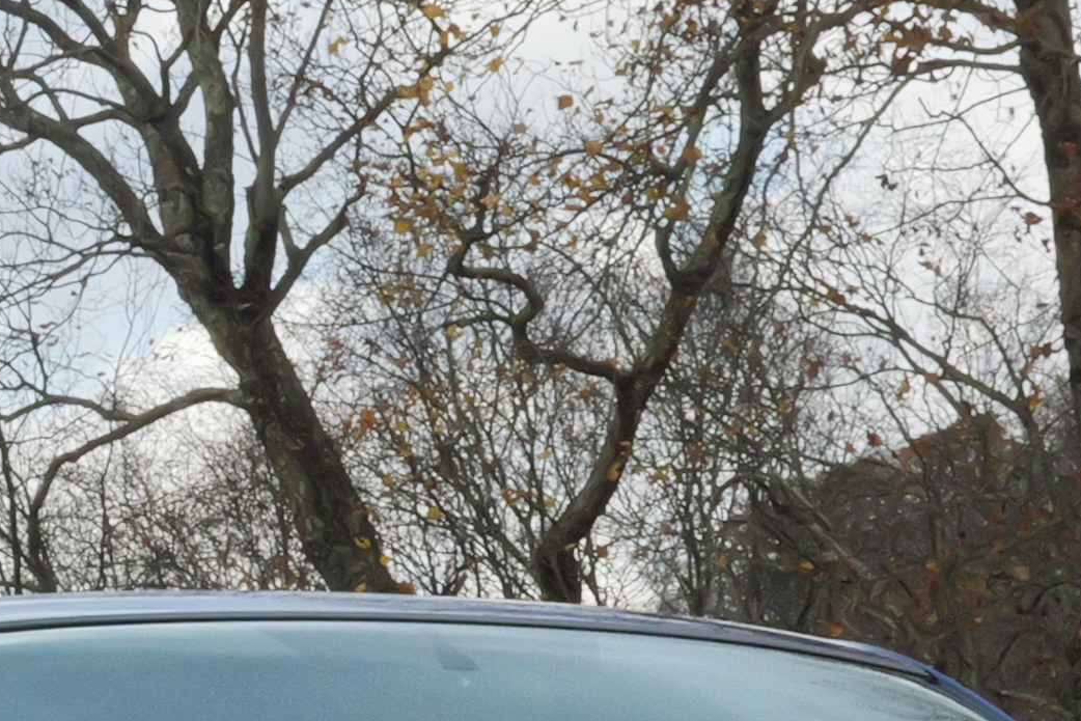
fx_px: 5826
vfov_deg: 7.0
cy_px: 1043
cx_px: -738
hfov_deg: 10.1
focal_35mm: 194
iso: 2000
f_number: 22
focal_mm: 35
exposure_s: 1/60
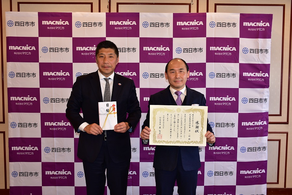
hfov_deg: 55.1
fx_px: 280
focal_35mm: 34
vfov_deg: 38.4
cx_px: 146
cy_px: 98
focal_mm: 23
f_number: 3.8
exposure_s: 1/60
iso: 250
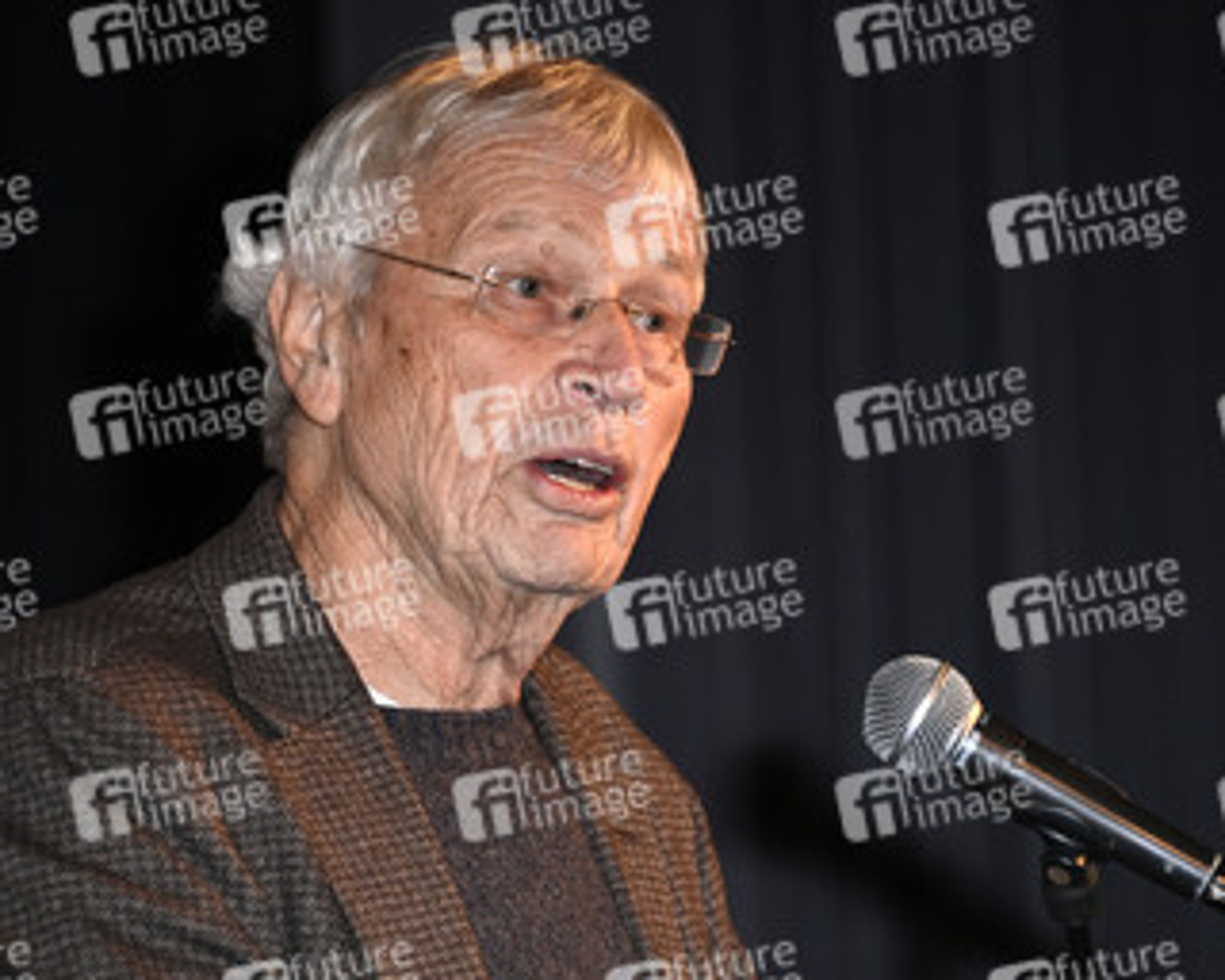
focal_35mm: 304
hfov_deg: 6.4
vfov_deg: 5.1
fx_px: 11022
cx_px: 603
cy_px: 509
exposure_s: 1/125
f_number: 5.6
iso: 2000
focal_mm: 230
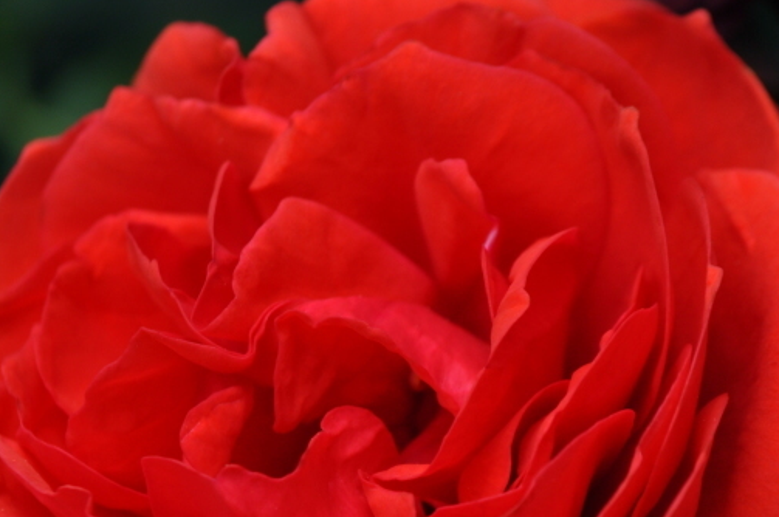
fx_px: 3631
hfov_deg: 12.2
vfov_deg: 8.1
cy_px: 429
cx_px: 376
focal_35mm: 168
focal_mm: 55
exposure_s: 1/320
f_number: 8
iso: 200
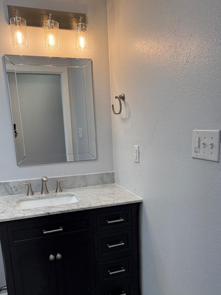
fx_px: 255
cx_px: 119
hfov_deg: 46.8
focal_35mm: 30
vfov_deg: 59.3
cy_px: 181
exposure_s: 1/120
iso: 64
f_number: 1.78
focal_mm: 6.76
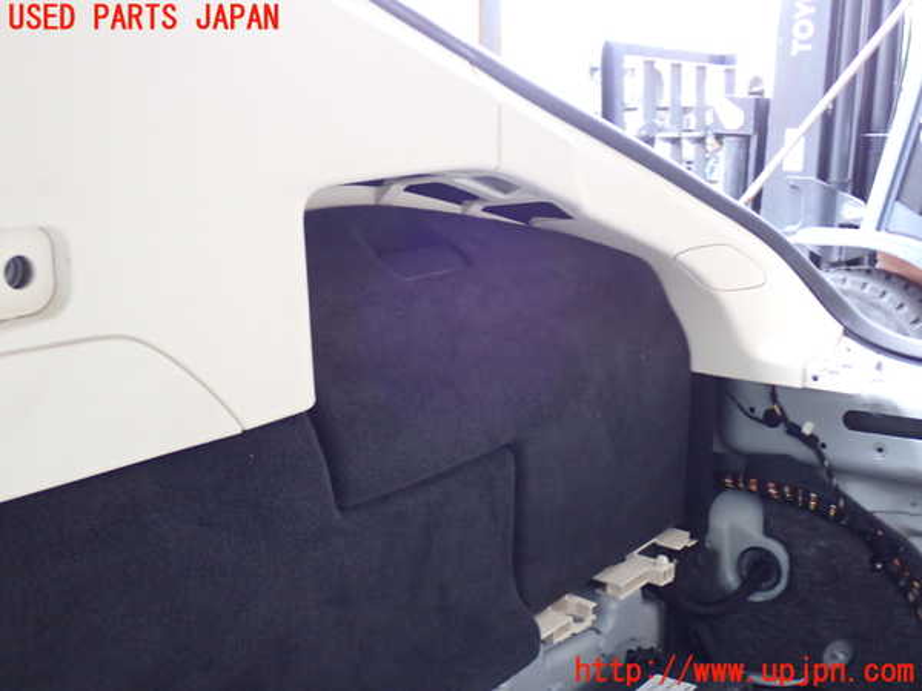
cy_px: 346
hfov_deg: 38.2
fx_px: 1332
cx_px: 461
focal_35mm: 50
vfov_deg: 29.1
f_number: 3.2
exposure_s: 1/50
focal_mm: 9.01
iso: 800
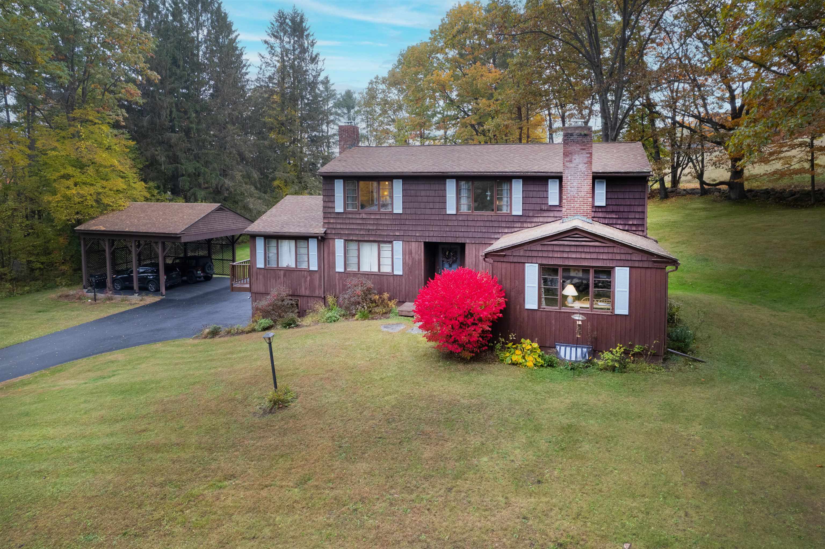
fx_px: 504
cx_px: 412
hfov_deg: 78.6
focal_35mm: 22
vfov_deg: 57.2
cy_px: 274
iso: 140
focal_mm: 8.38
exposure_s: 1/15
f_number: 2.8
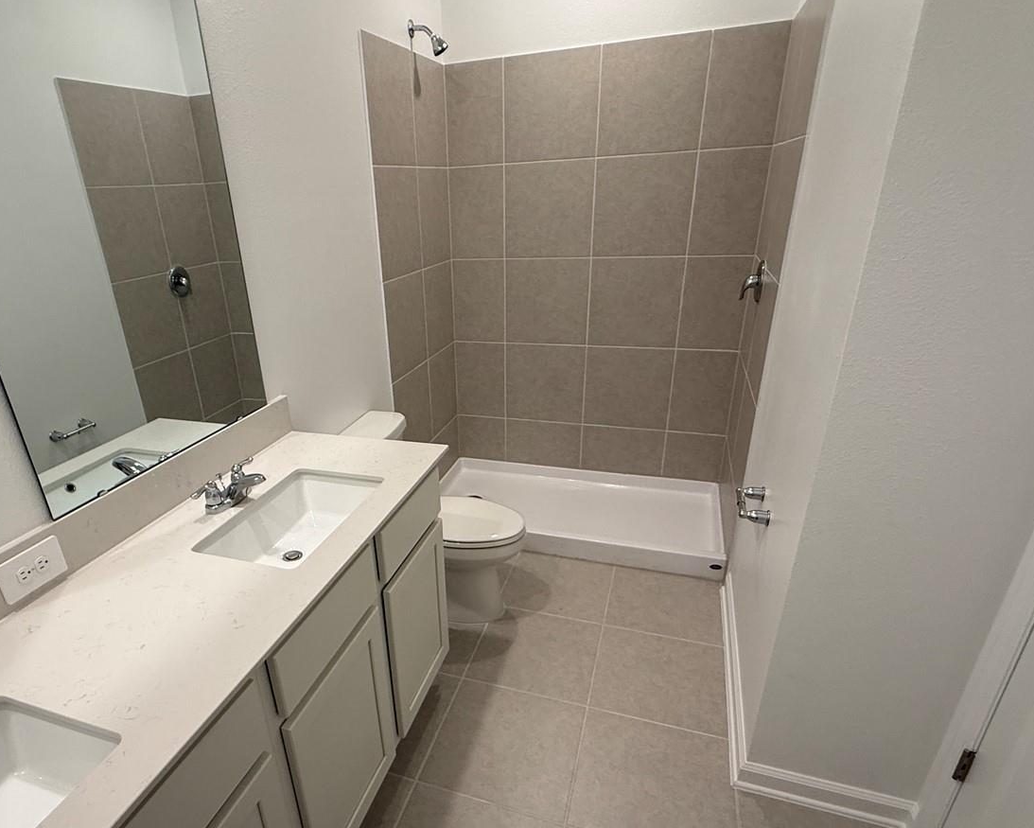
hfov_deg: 79.9
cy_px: 472
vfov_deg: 67.8
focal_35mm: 20
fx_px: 612
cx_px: 443
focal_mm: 2.22
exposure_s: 1/120
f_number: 2.2
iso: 160
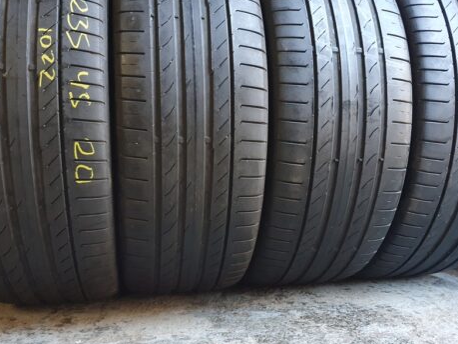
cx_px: 229
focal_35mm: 34
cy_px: 189
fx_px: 450
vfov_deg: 41.7
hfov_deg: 54.0
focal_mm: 4.32
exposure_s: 1/40
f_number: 1.5
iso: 400
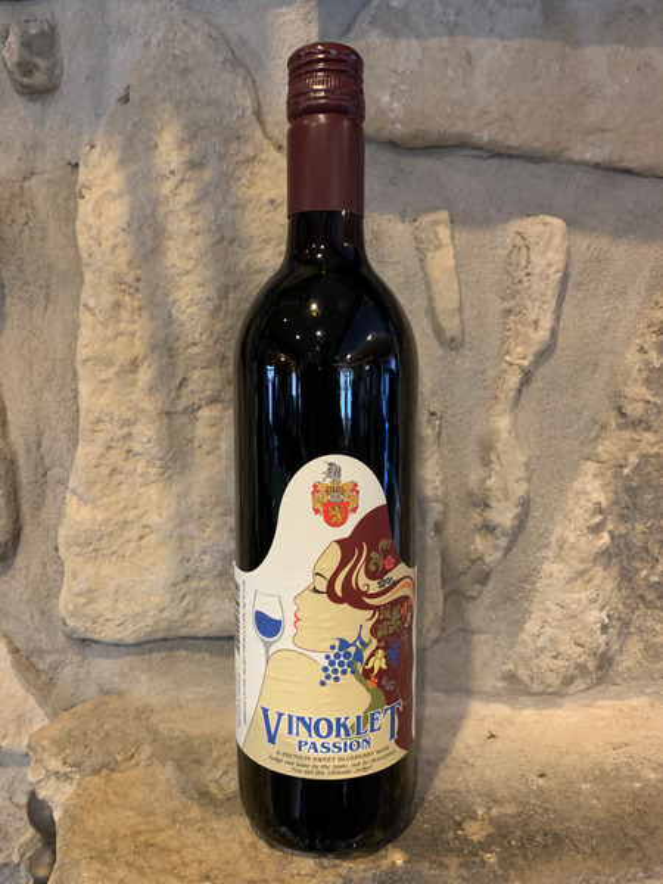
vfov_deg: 67.3
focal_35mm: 26
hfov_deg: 53.1
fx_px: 664
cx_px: 332
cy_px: 442
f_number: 1.8
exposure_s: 1/30
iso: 500
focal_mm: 4.25
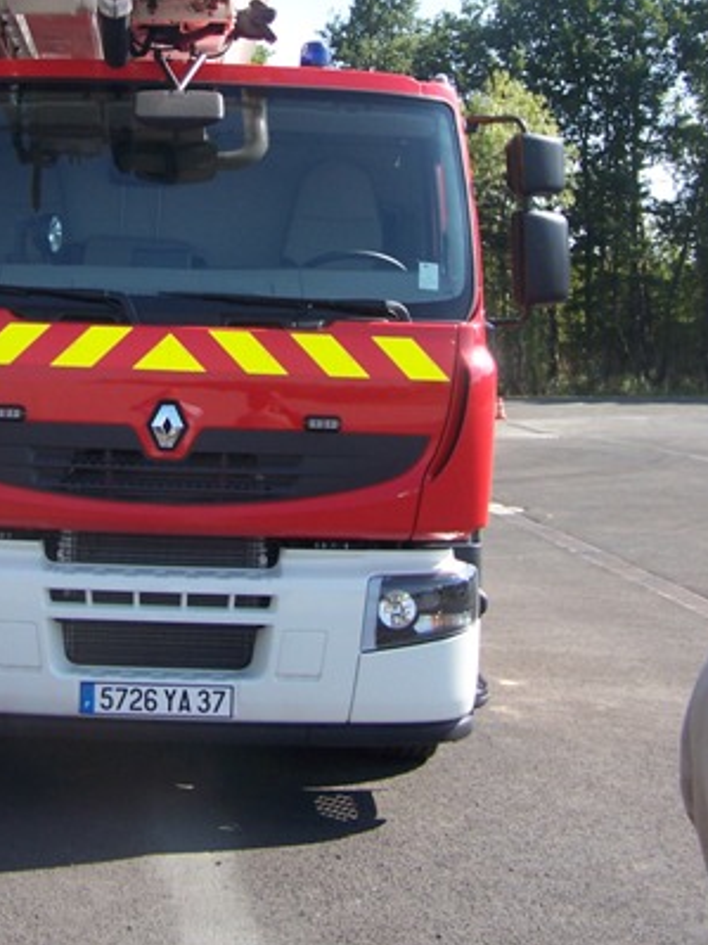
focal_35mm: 61
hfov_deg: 23.7
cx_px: 166
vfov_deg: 31.2
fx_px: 1664
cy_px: 246
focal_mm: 6.3
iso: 80
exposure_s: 1/500
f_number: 2.8
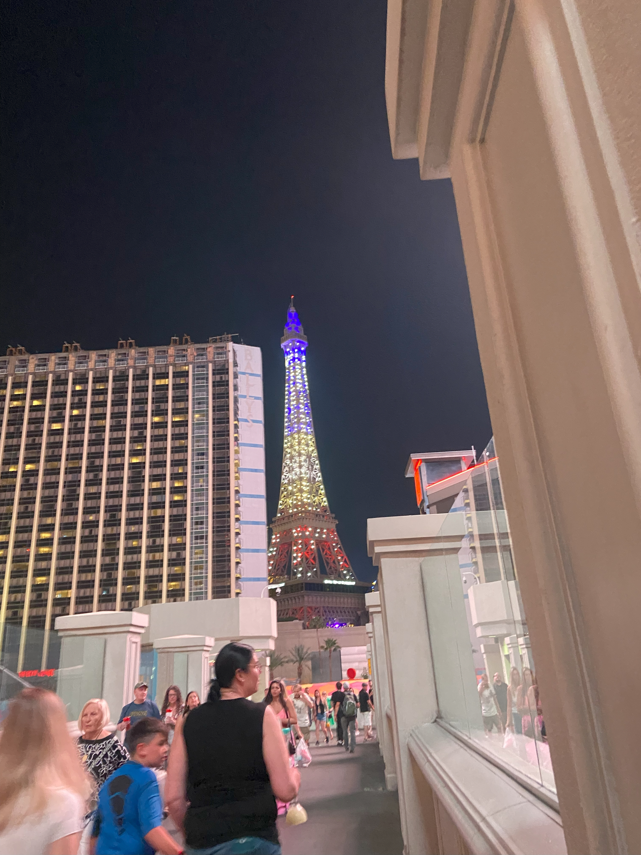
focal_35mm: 26
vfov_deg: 67.3
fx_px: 642
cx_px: 320
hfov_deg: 53.1
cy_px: 428
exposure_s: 1/32
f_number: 1.8
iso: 640
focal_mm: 4.25
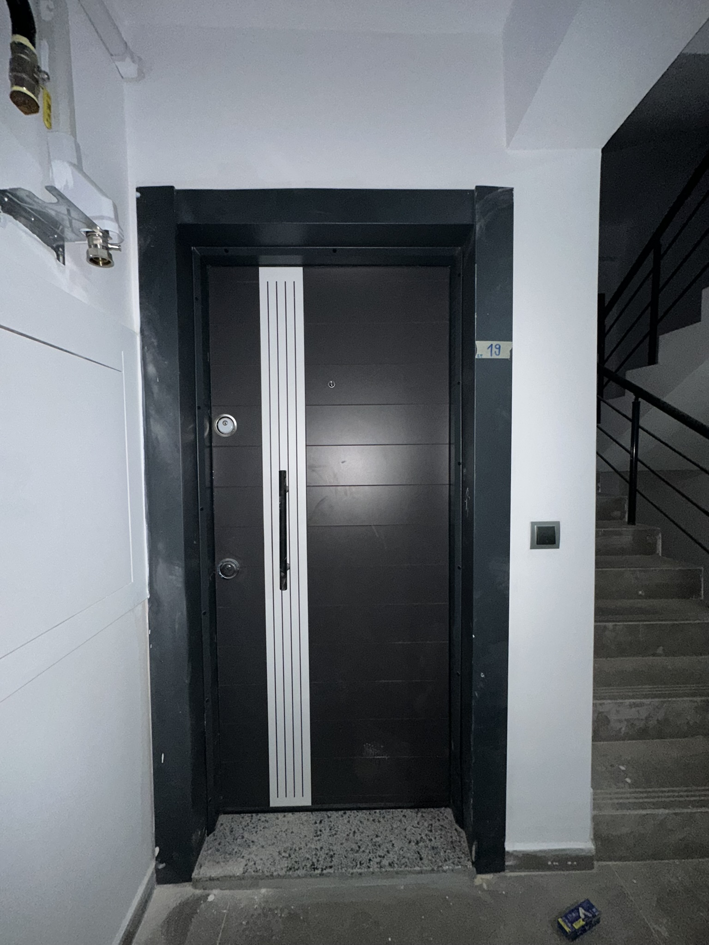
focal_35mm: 14
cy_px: 472
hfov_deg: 85.7
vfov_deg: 102.1
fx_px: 382
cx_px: 354
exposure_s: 1/25
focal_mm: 2.22
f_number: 2.2
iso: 160
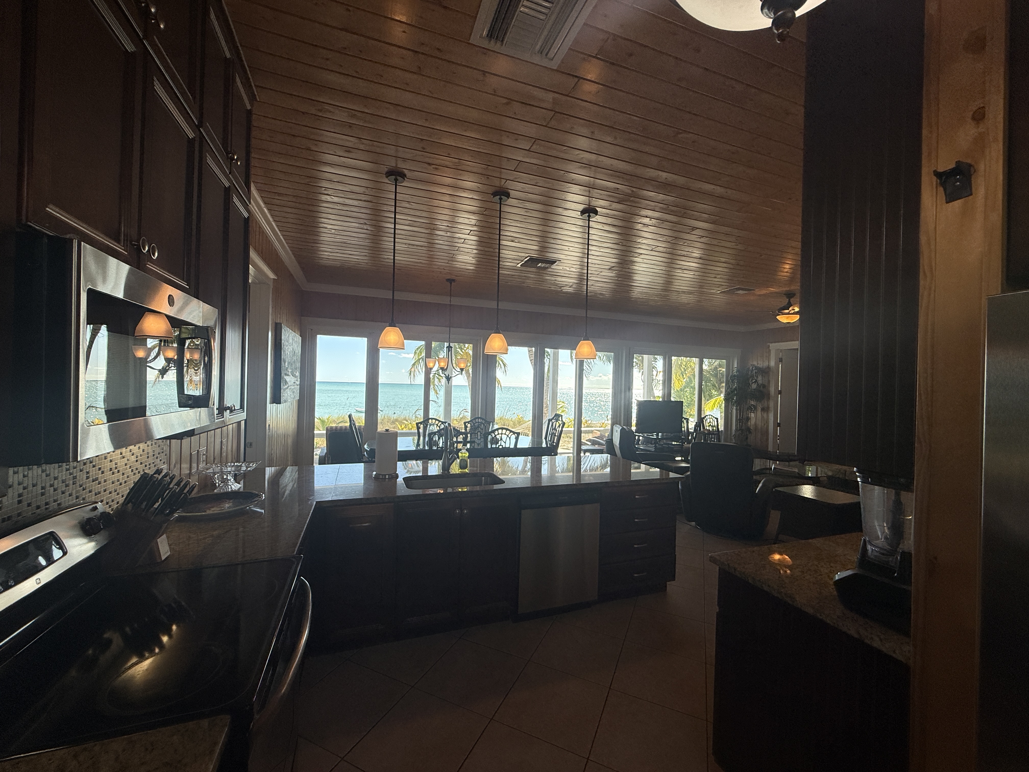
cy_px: 386
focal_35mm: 14
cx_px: 514
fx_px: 416
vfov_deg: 85.7
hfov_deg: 102.1
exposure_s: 1/347
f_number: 2.2
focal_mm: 2.22
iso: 64
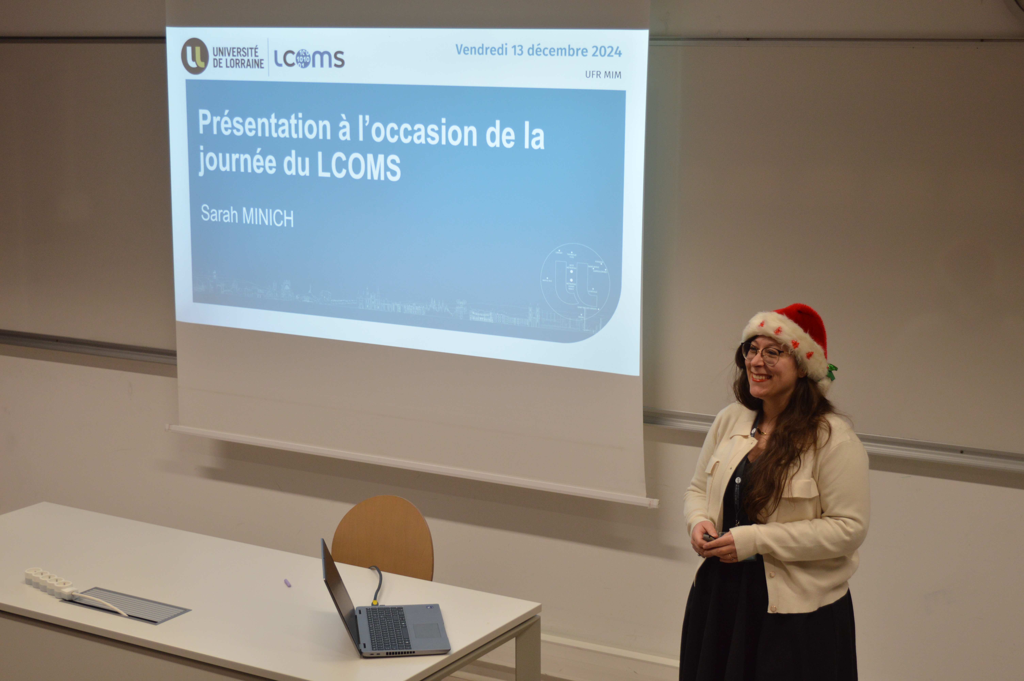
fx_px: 1620
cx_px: 512
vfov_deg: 23.7
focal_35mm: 57
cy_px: 340
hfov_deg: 35.1
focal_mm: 38
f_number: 4.8
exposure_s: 1/60
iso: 400
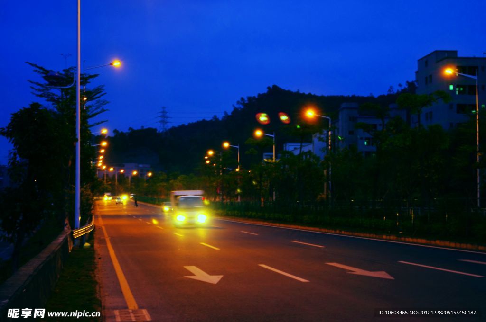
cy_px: 161
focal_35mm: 75
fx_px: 1011
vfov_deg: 18.1
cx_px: 243
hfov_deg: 27.0
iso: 200
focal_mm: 50
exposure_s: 1/3.33
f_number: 5.6
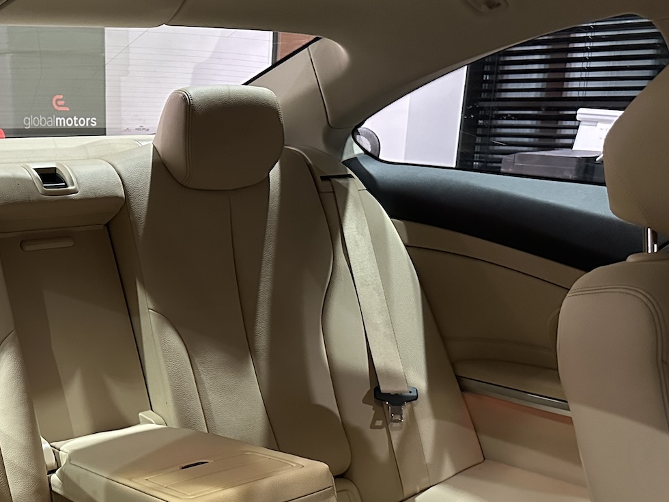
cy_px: 441
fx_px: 908
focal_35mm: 47
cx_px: 113
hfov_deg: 38.6
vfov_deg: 29.7
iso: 800
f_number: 1.78
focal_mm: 6.86
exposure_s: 1/40
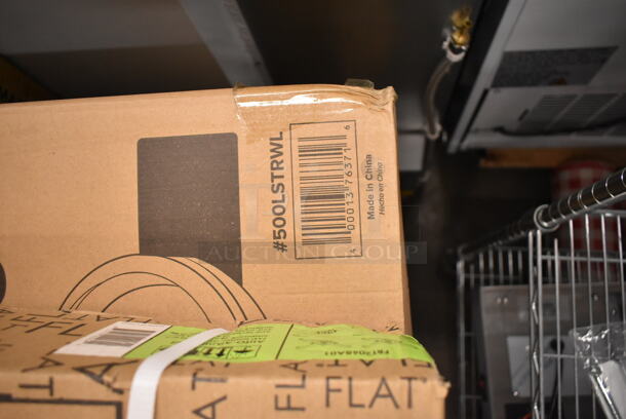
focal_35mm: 27
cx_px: 313
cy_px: 210
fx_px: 470
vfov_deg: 48.0
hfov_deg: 67.3
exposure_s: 1/125
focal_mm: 18
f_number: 3.5
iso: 2500
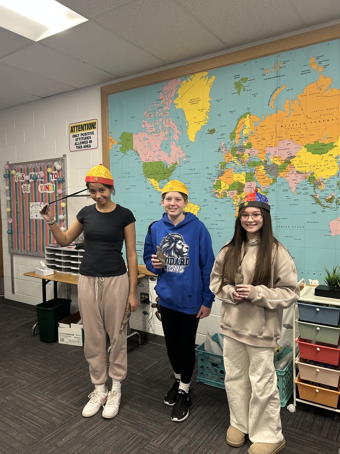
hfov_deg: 51.4
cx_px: 165
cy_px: 224
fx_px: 353
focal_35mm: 27
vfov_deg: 65.3
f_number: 1.5
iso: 200
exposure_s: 1/60
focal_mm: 5.7
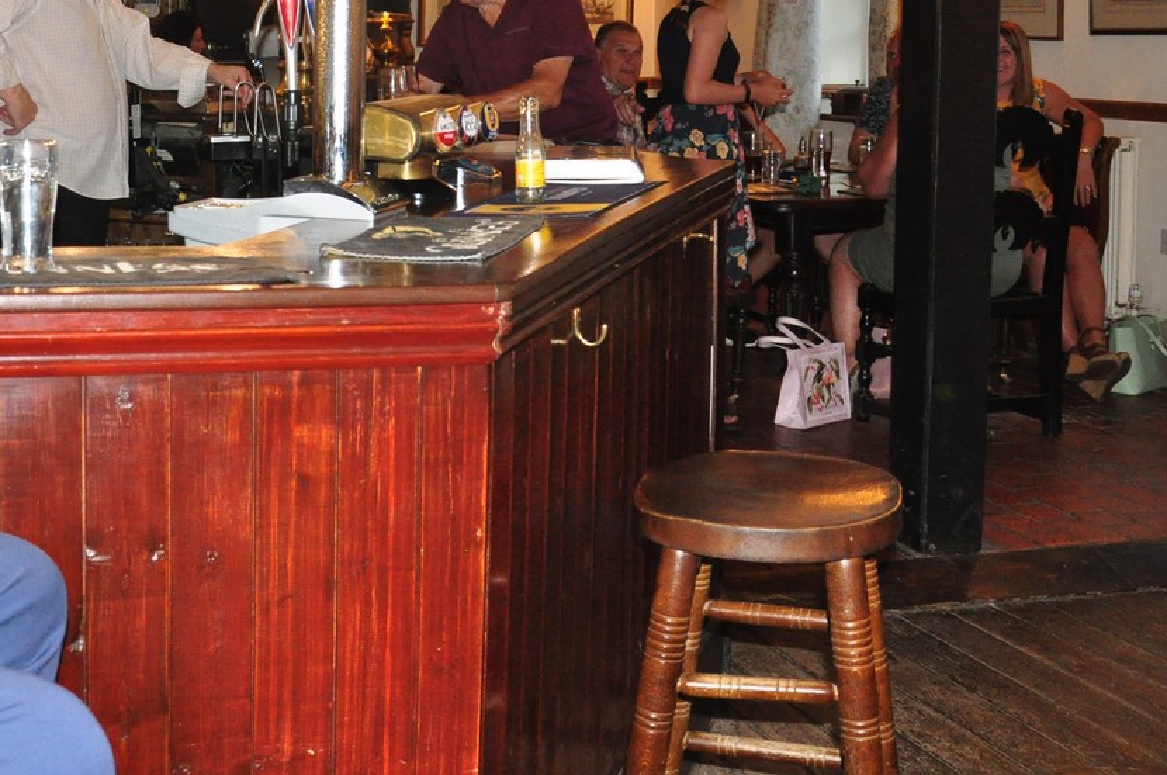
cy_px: 146
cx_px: 285
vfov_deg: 23.4
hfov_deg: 34.4
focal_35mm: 57
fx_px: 1842
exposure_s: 1/60
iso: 1600
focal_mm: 21
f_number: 6.3
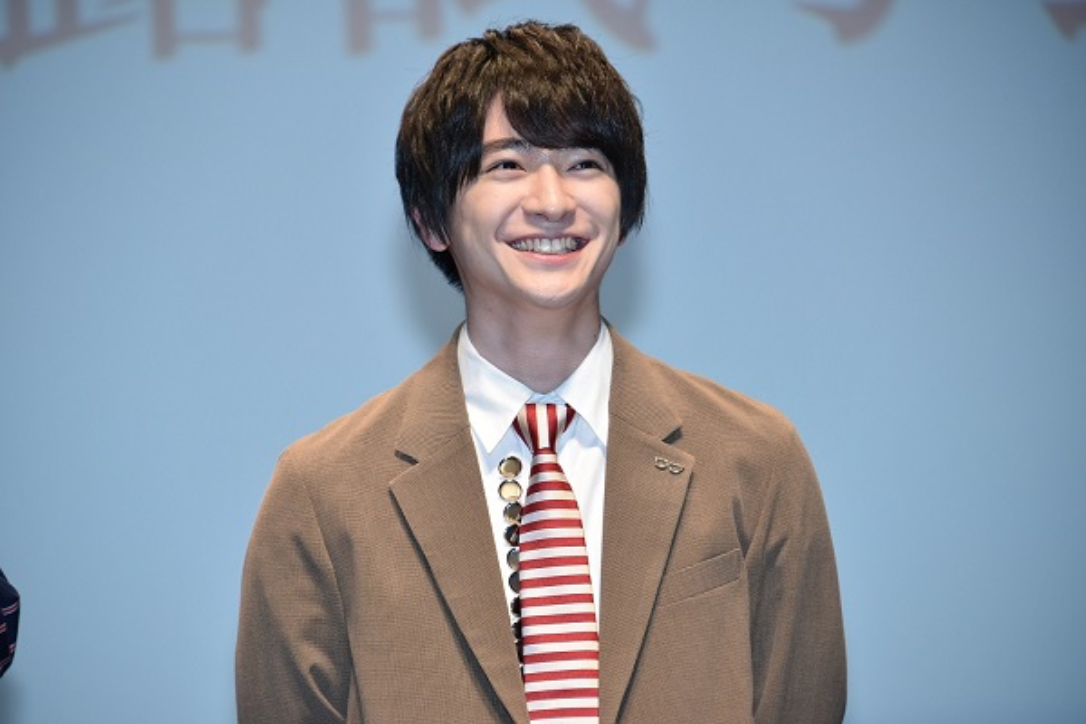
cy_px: 362
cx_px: 543
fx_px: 6938
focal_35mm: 230
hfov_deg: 9.0
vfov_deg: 6.0
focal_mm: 230
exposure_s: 1/200
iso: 1600
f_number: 5.6
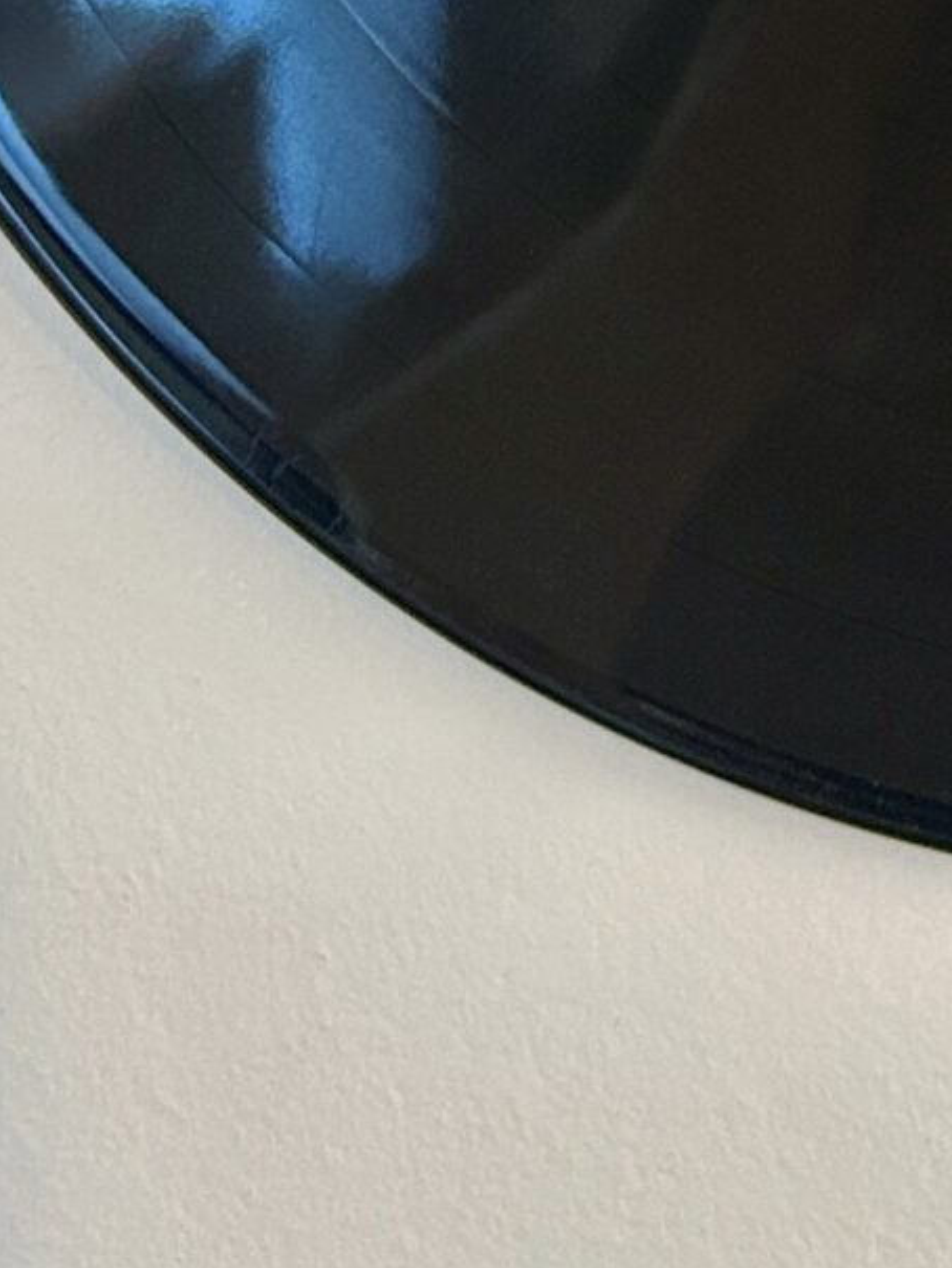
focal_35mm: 110
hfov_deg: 12.8
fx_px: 4032
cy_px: -840
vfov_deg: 15.8
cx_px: 1438
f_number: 1.5
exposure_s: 1/50
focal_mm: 5.7
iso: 200
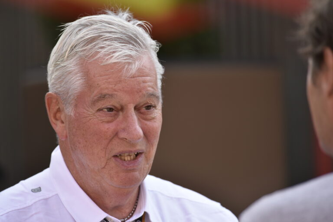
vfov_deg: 4.9
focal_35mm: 280
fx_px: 2590
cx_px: 166
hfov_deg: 7.4
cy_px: 111
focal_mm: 280
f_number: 5.6
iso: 500
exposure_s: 1/800
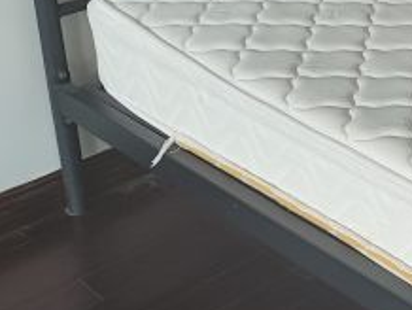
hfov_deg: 18.5
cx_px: 694
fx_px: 1049
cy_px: -64
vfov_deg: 16.1
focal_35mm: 88
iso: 177
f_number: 1.65
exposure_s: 1/100
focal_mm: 5.26
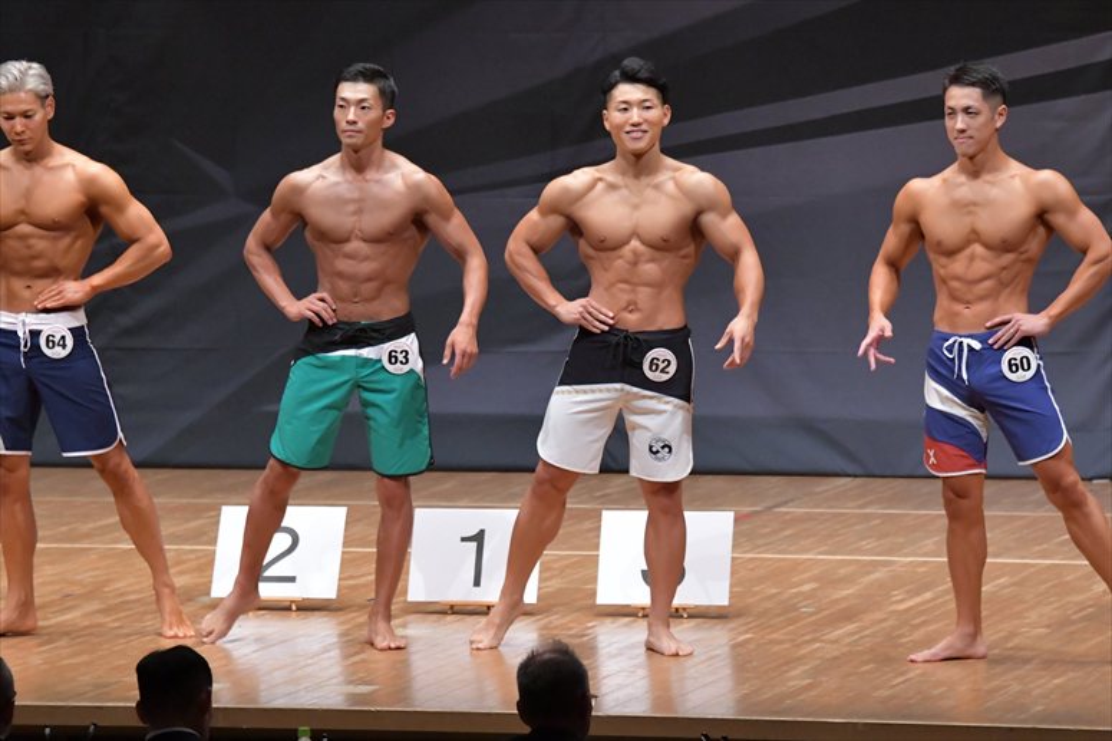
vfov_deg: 5.7
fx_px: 7410
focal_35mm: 240
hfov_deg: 8.6
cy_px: 370
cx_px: 556
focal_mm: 160
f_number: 5.6
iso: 8000
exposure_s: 1/400
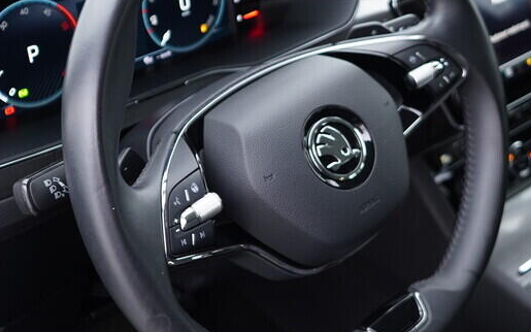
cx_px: 370
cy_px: 167
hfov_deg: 28.0
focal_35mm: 73
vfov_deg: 17.9
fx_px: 1057
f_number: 2.8
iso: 250
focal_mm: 24
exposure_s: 1/40
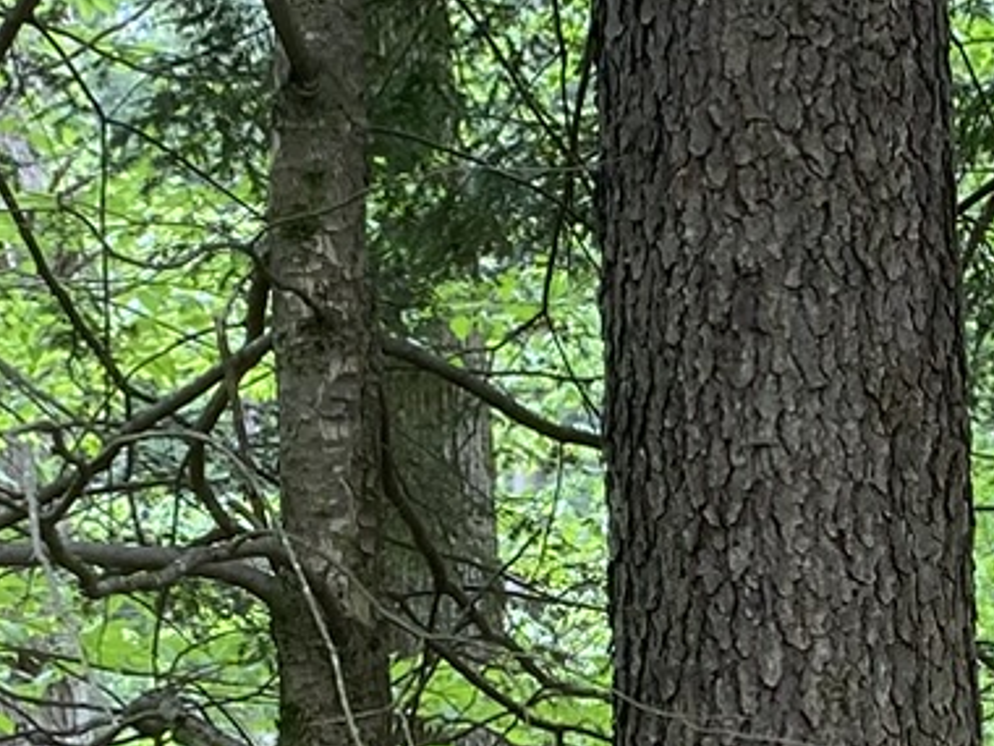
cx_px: 950
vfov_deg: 10.4
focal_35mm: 140
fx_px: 4020
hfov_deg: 13.9
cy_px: 911
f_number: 1.8
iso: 100
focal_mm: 4.25
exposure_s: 1/121
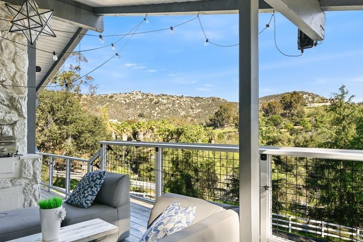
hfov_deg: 71.4
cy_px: 135
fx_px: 252
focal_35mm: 25
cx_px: 194
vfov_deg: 51.2
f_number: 8
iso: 320
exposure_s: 1/200
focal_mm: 14
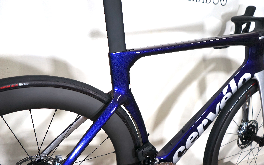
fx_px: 223
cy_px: 89
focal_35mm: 31
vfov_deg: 40.6
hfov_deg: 61.2
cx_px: 130
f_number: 4
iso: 640
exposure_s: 1/160
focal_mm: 30
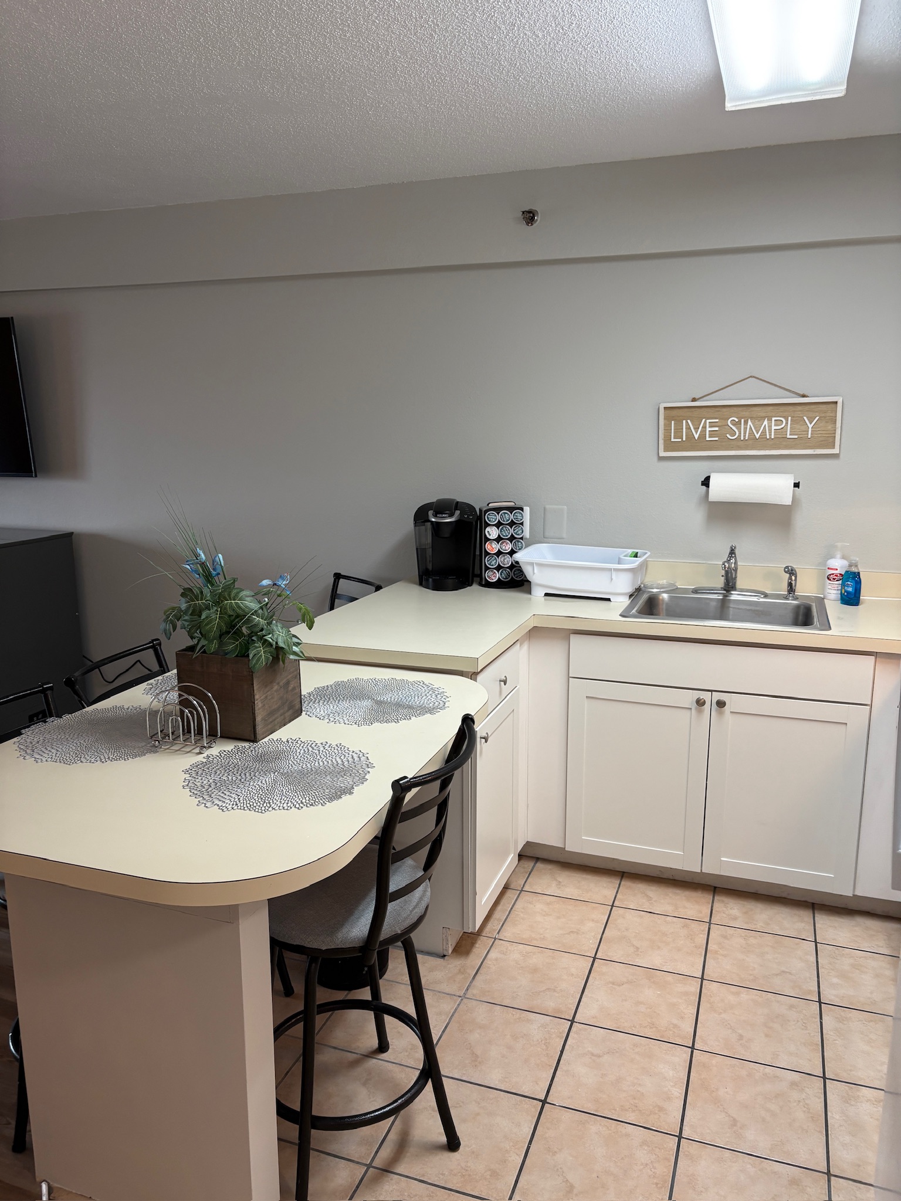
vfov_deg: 67.3
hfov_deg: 53.1
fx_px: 902
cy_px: 600
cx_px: 450
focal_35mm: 26
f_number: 1.6
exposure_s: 1/60
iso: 125
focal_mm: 5.96
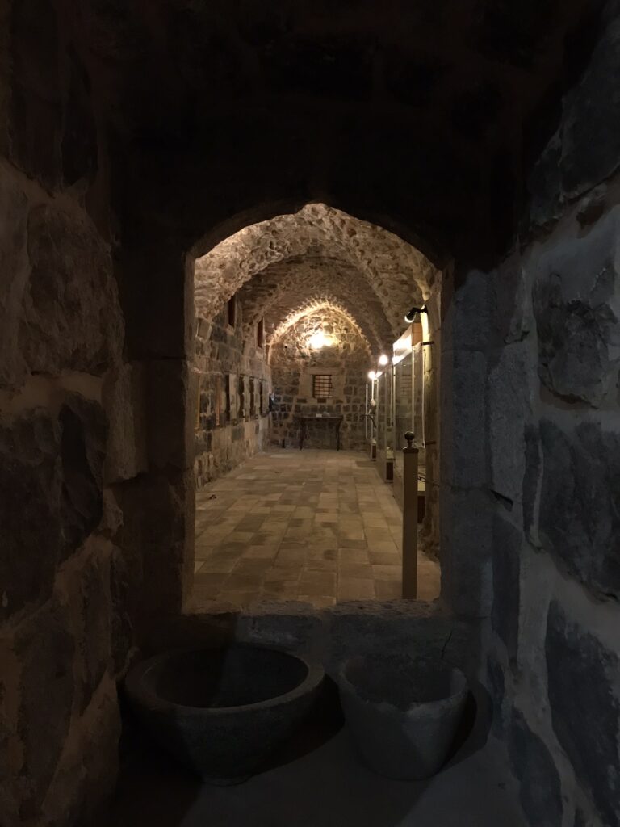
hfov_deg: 49.7
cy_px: 414
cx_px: 310
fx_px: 669
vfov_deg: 63.4
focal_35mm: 28
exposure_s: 1/14
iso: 100
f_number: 1.8
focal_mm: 3.99
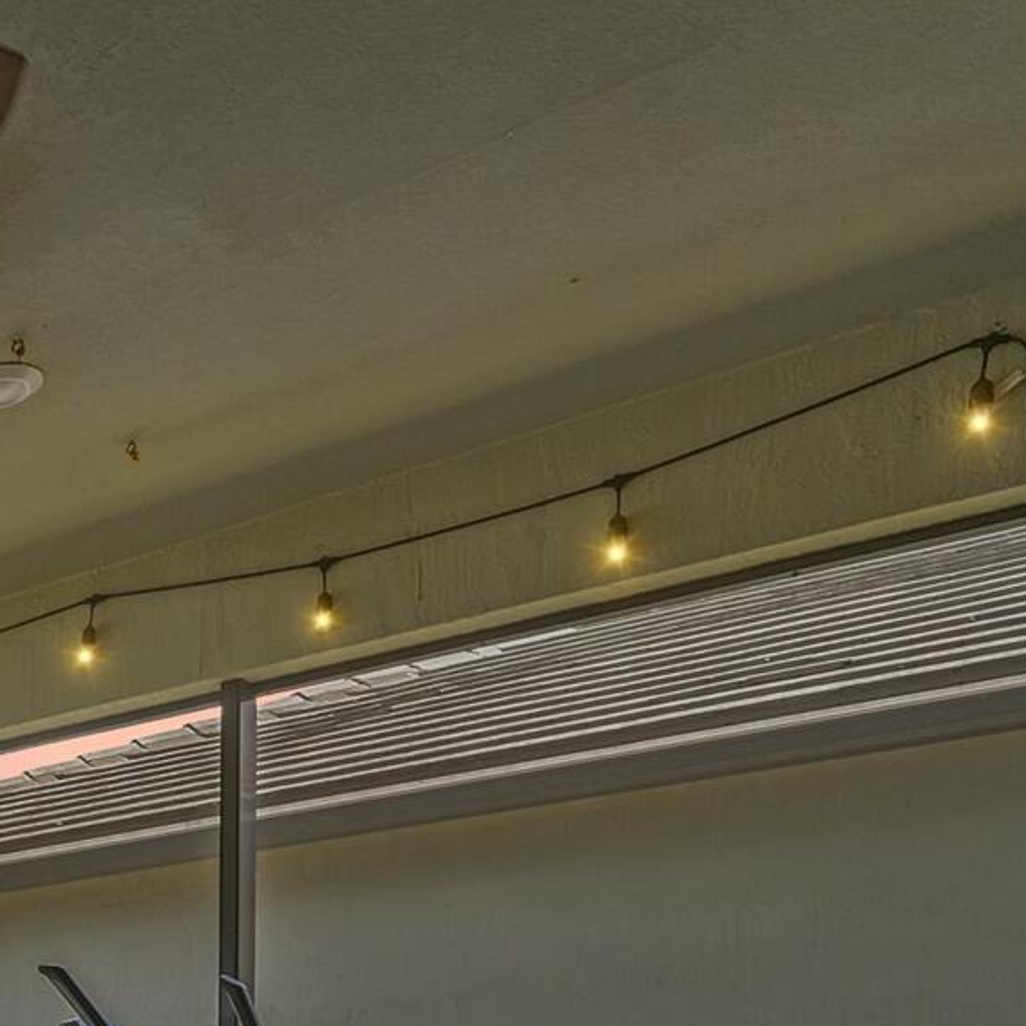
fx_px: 1442
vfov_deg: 33.1
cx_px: -498
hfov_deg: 27.5
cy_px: 1188
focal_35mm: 43
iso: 320
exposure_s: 1/125
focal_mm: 14
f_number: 8
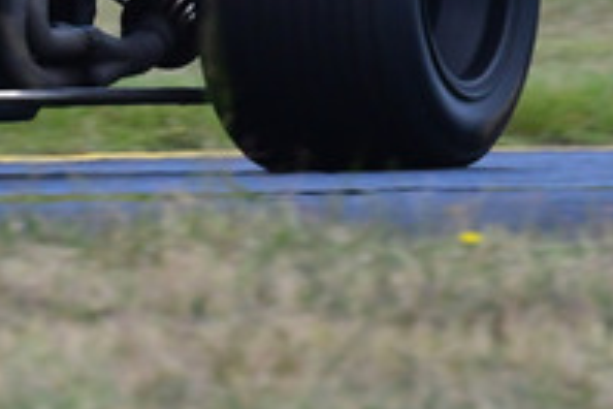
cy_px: -263
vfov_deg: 0.6
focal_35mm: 2366
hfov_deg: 0.9
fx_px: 40285
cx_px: -226
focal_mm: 390
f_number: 11
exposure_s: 1/640
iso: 1000
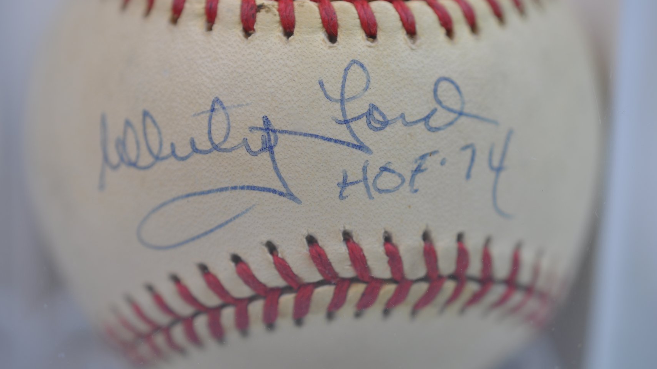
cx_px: 329
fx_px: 1098
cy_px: 156
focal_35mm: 63
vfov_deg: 19.1
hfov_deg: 33.3
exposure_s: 1/50
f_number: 3.5
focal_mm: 40
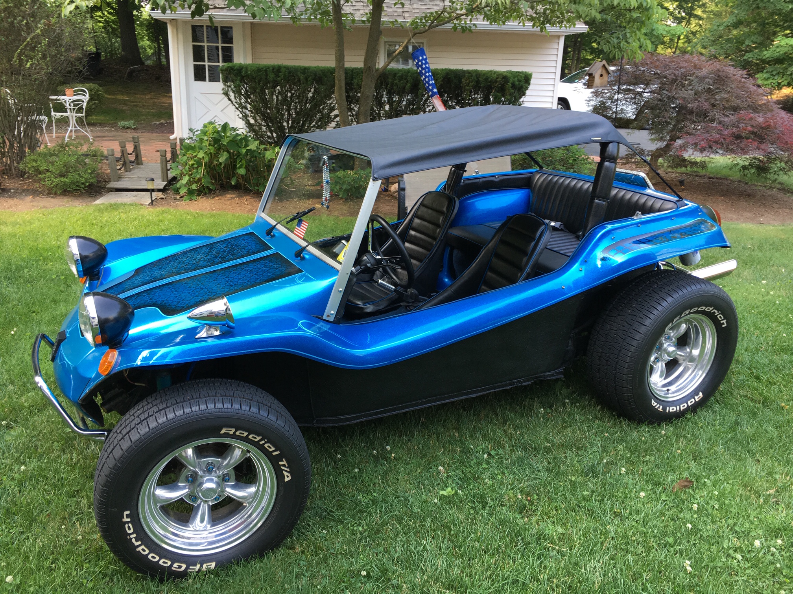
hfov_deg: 61.7
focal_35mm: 29
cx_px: 396
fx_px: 664
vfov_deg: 48.2
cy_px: 297
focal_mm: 4.15
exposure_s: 1/120
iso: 40
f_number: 2.2
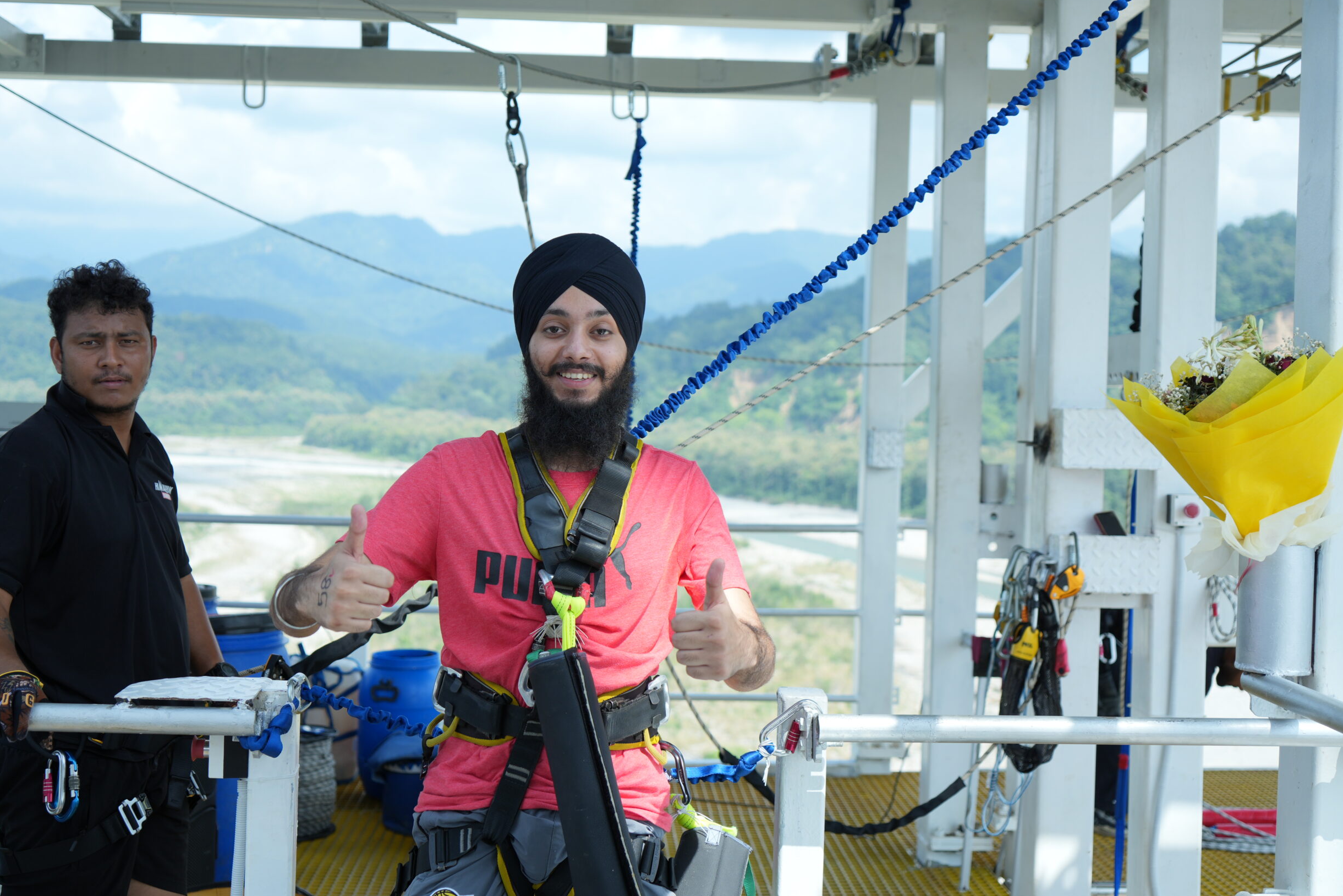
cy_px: 444
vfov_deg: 31.2
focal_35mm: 43
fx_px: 1604
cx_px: 642
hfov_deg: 45.4
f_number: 4
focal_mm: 41
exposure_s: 1/640
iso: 160
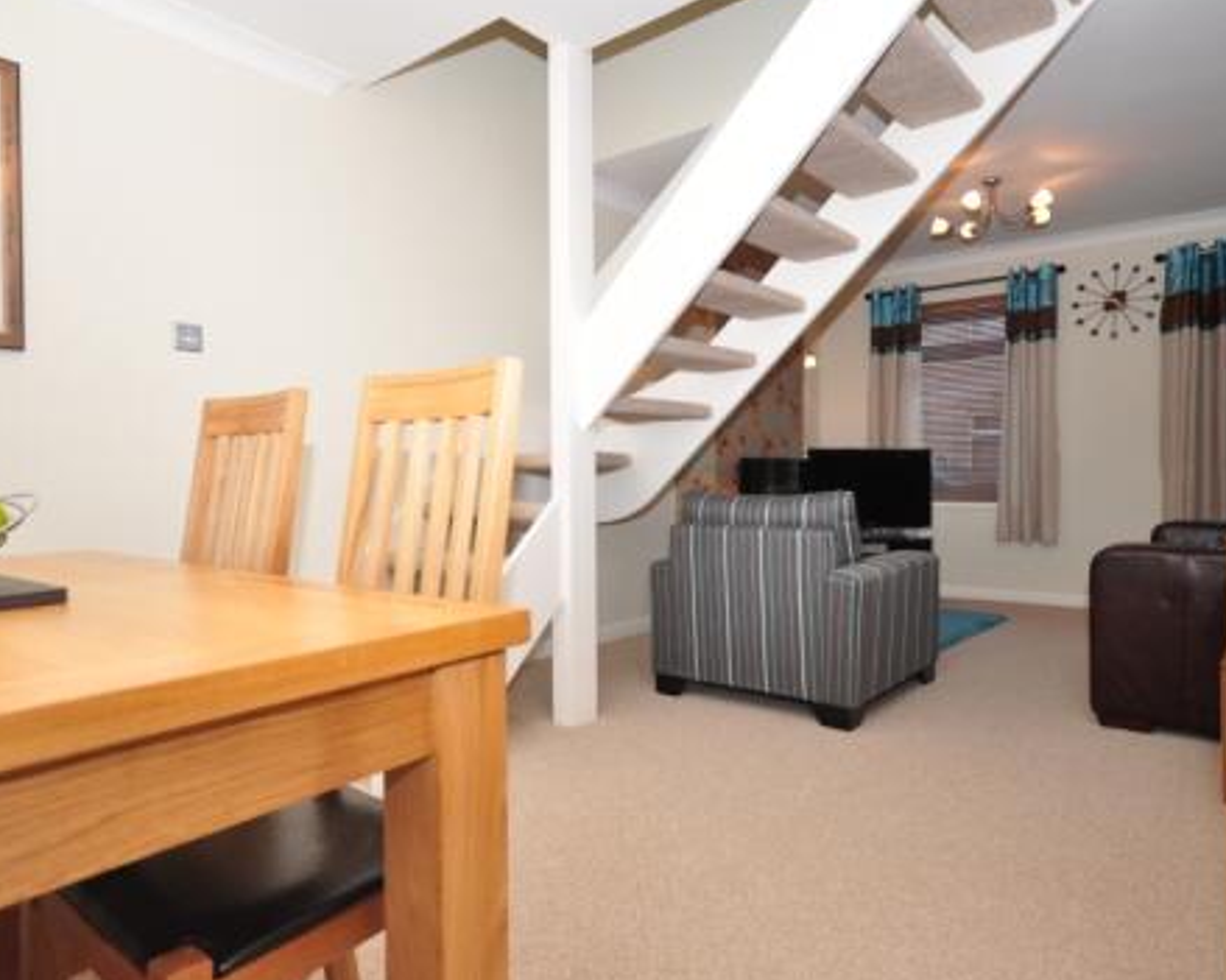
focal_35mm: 21
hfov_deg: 77.6
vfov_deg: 65.5
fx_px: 762
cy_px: 486
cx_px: 592
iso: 200
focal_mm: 10
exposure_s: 1/60
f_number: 4.5
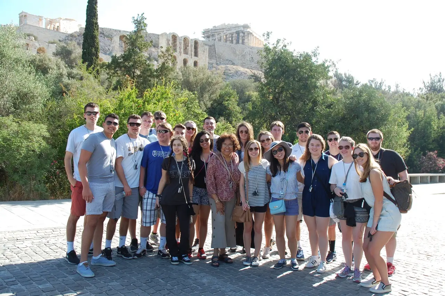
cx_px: 222
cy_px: 148
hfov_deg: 57.3
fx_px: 408
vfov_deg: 39.9
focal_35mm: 33
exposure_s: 1/160
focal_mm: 22
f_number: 6.3
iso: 200
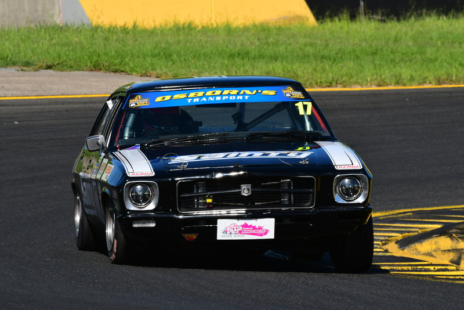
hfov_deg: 3.5
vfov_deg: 2.4
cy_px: 155
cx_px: 232
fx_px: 7542
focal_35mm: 585
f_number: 13
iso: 400
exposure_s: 1/640
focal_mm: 390
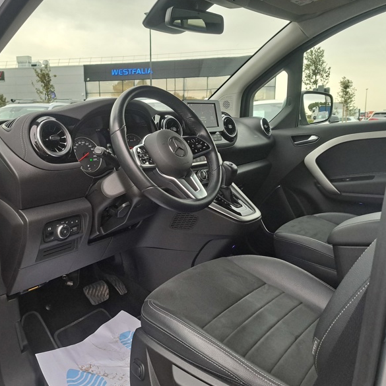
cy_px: 190
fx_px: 366
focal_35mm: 29
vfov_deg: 55.6
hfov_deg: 55.1
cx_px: 148
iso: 200
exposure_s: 1/60
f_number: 1.8
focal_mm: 5.23
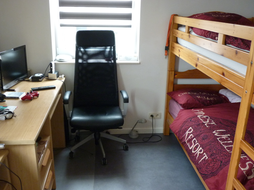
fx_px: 249
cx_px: 125
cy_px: 97
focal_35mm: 34
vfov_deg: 41.8
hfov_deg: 54.0
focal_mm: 5.5
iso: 320
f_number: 2.8
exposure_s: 1/30
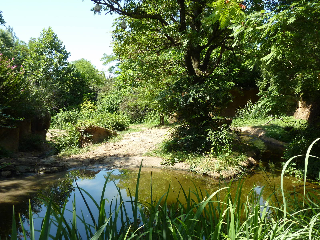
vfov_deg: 48.2
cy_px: 120
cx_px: 160
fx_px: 268
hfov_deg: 61.7
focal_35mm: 29
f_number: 3.4
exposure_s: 1/500
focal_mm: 4.7
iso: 160
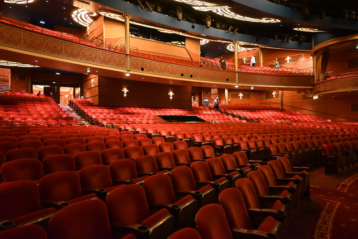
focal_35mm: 24
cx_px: 179
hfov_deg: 73.7
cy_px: 120
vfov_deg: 53.2
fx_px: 239
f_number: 4
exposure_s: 1/60
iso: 8000
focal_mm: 24
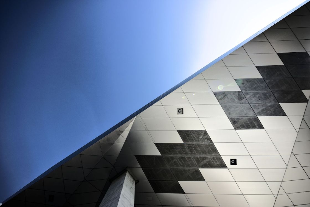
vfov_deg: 70.5
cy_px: 104
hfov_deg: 93.3
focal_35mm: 17
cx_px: 155
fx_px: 146
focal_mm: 17
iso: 125
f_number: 4.5
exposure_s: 1/1250
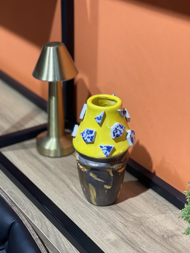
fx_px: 468
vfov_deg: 30.3
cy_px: 126
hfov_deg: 22.9
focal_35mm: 64
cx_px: 95
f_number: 2.2
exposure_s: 1/100
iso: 160
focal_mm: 7.5
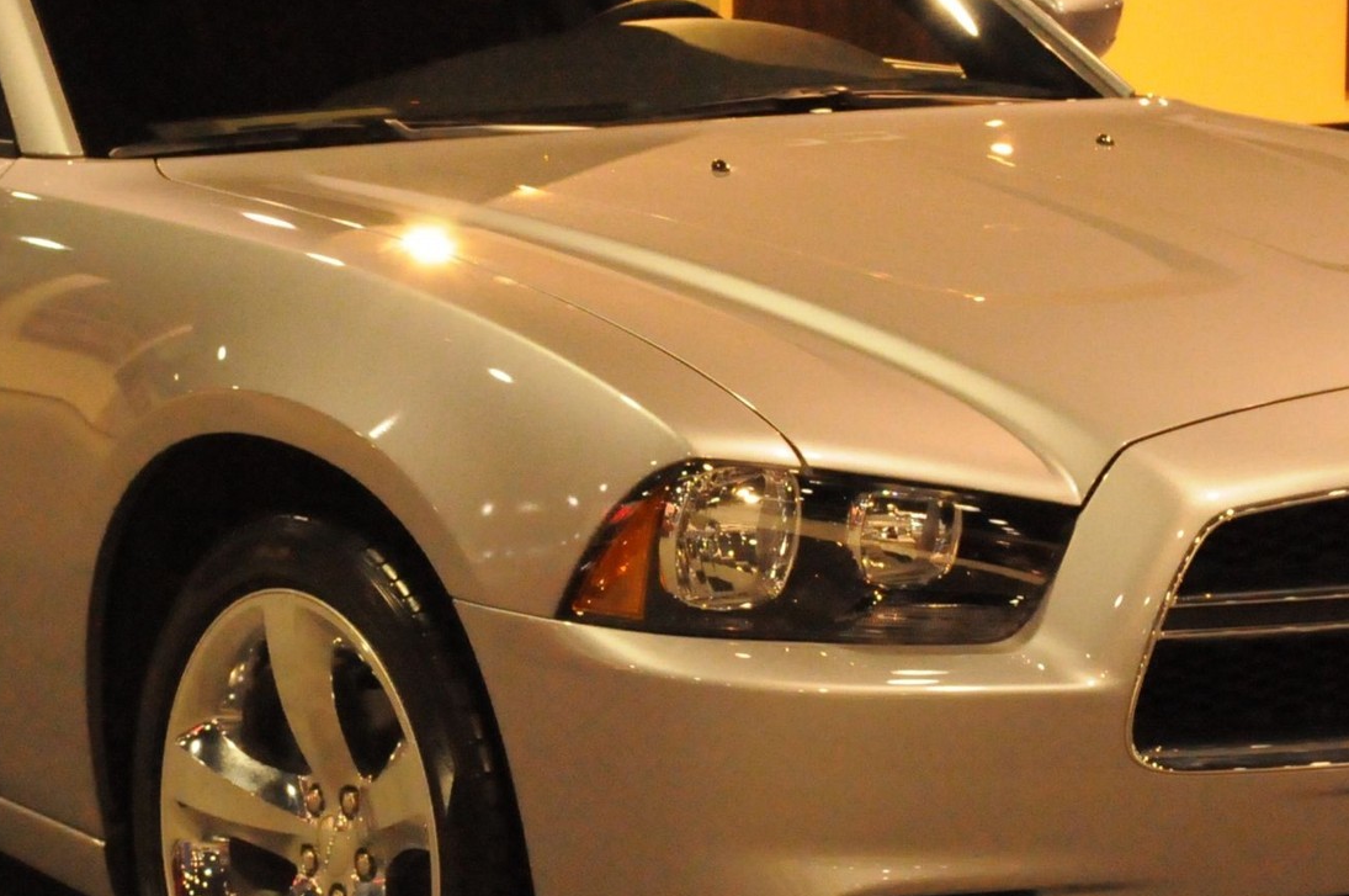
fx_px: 5127
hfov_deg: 15.0
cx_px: 432
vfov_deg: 10.0
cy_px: 410
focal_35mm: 137
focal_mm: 40
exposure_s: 1/50
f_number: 9
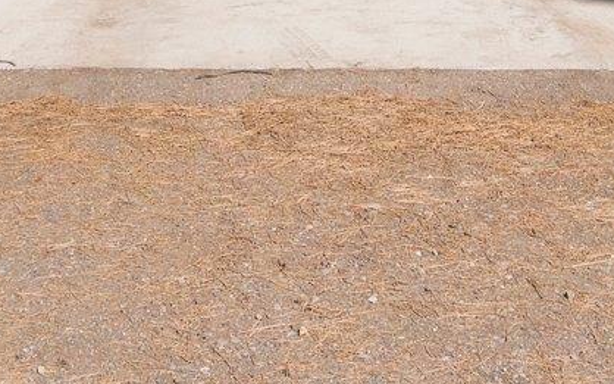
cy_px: -250
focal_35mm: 95
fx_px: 1589
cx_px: 345
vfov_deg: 12.8
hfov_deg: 21.9
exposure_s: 1/1000
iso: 400
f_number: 8
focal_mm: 19
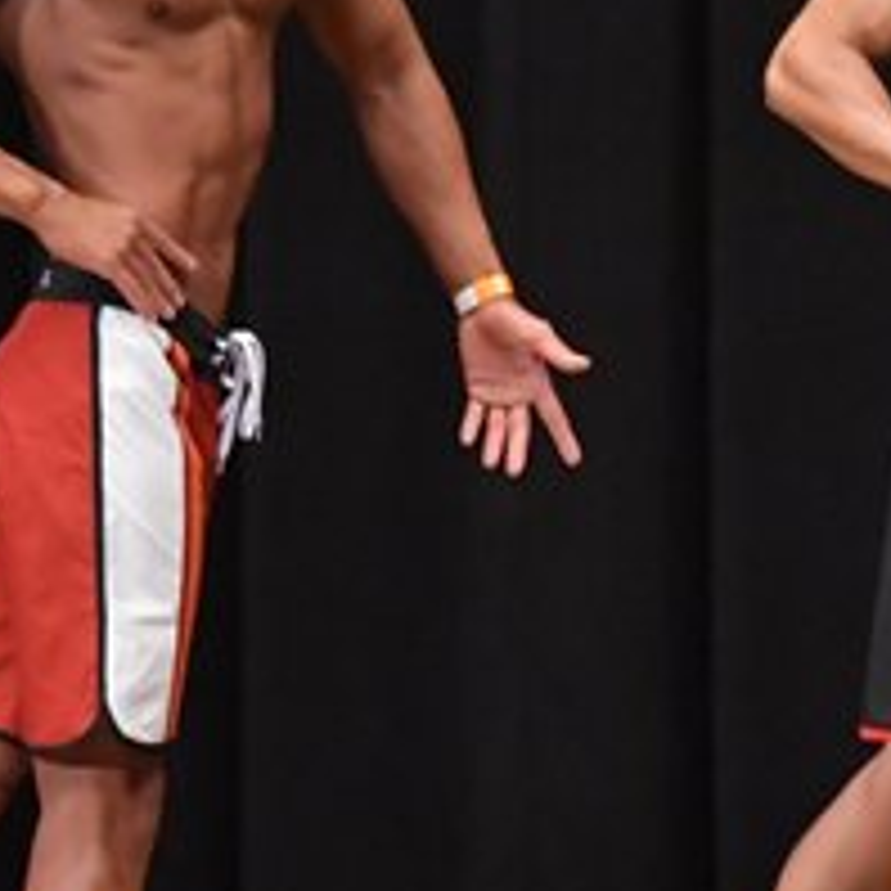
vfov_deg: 2.6
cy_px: 320
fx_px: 19511
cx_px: 529
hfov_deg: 2.6
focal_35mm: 670
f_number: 5.6
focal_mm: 135
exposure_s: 1/400
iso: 6400
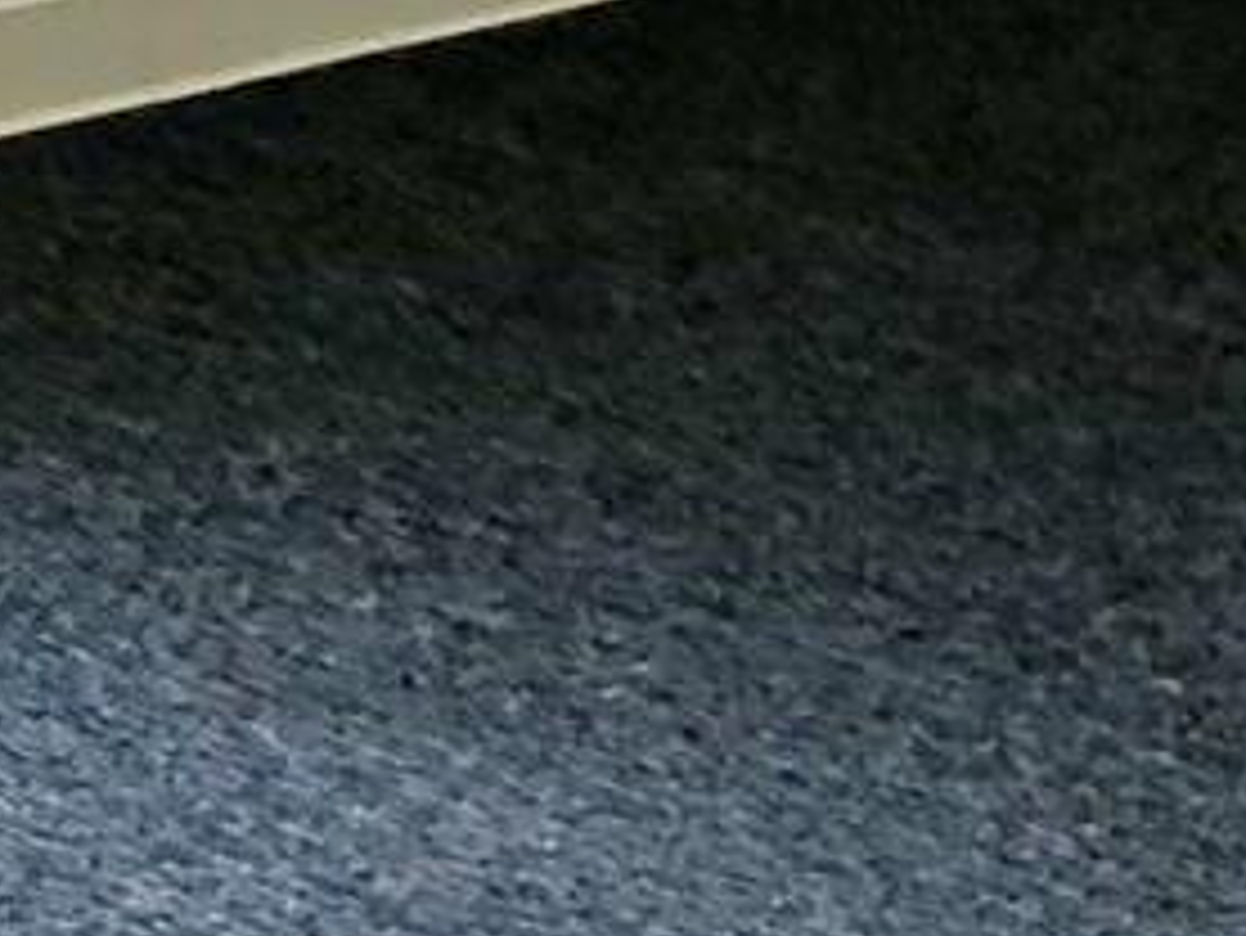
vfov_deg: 7.1
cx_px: -828
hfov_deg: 9.2
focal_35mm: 207
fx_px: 7454
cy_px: -148
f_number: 1.8
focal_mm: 4
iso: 25
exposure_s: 1/30
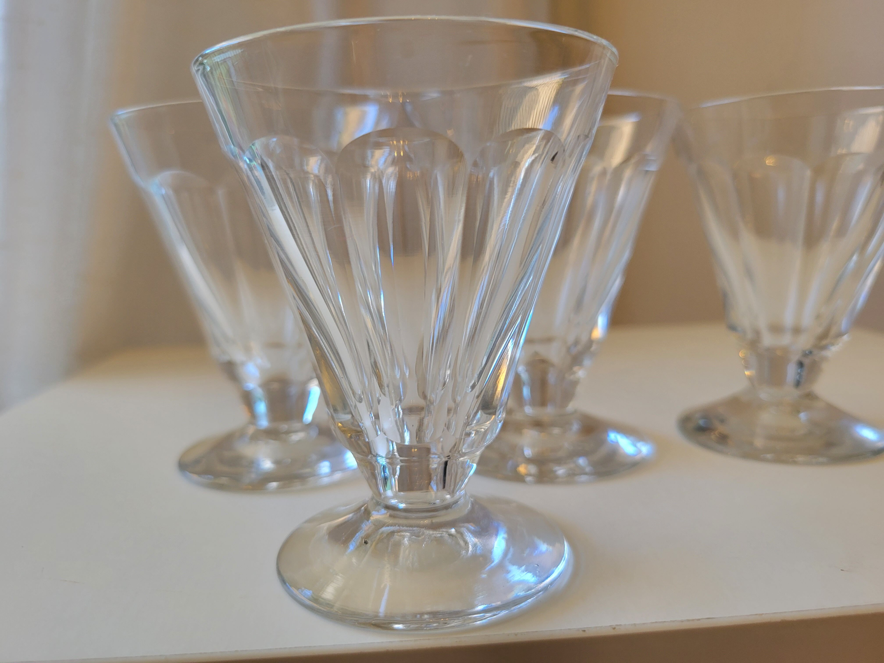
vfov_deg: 53.1
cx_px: 442
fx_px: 664
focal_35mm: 26
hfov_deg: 67.3
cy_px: 332
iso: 160
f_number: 1.8
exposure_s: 1/100
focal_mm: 5.4
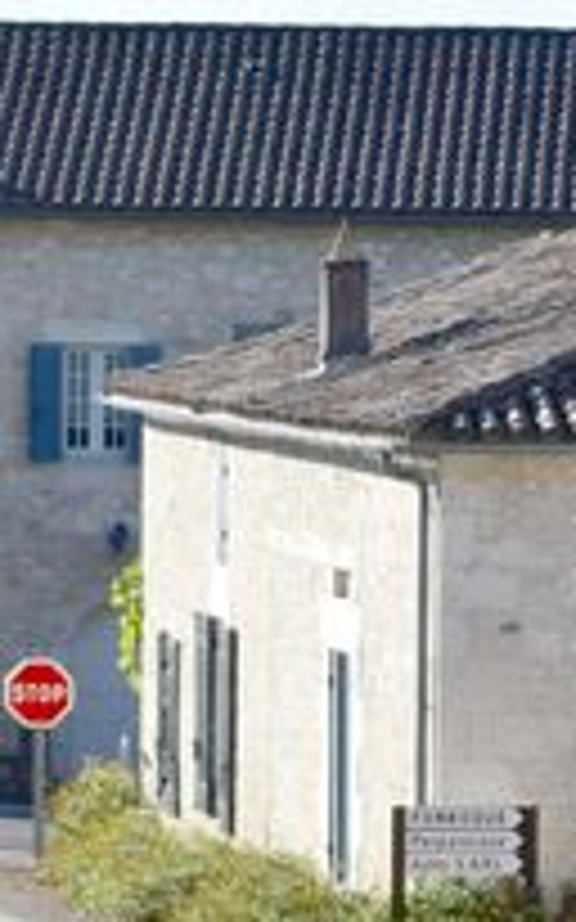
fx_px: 6811
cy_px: 497
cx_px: 828
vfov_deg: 7.7
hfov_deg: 4.8
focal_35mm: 271
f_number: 11
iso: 280
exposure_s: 1/500
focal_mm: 36
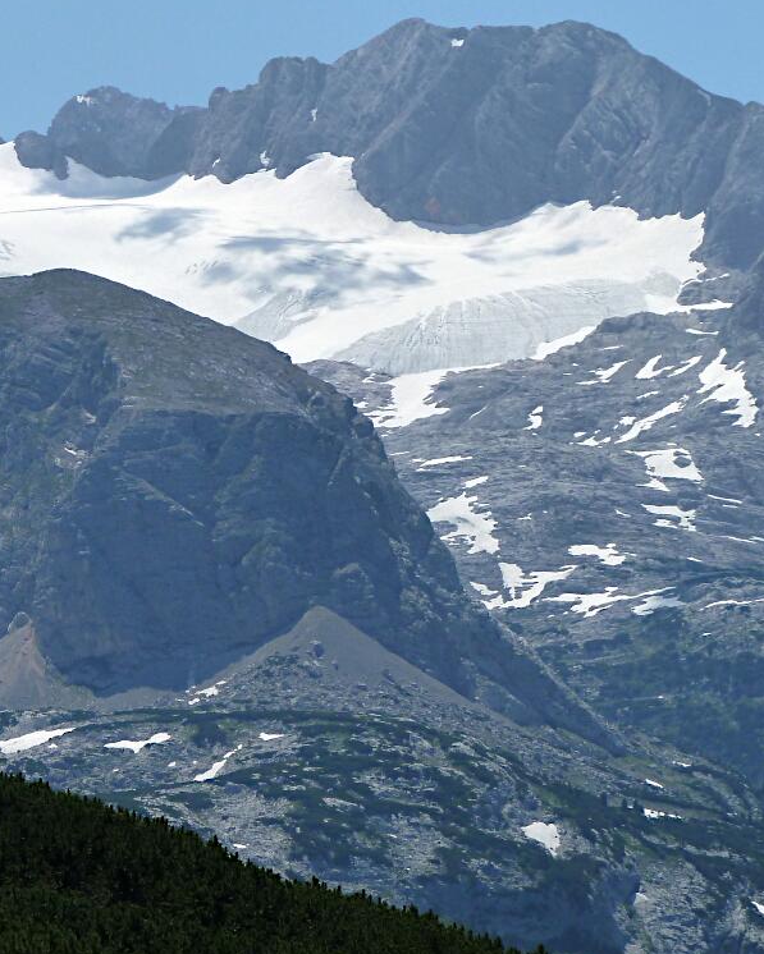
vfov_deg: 9.6
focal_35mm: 201
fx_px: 5680
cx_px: 20
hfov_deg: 7.7
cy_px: 400
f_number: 5.6
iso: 125
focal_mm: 21
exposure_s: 1/800
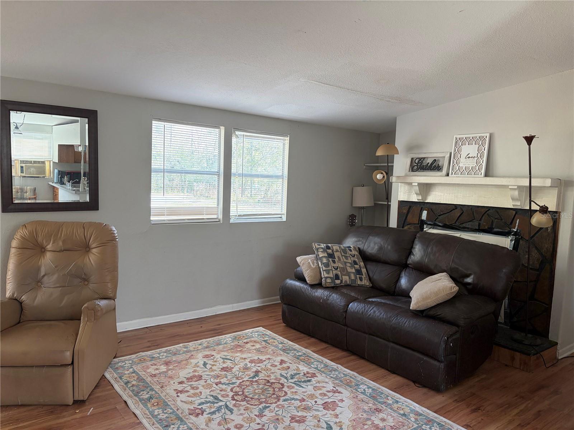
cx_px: 287
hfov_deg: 67.3
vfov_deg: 53.1
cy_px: 215
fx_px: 431
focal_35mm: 26
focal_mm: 5.96
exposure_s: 1/123
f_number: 1.6
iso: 125
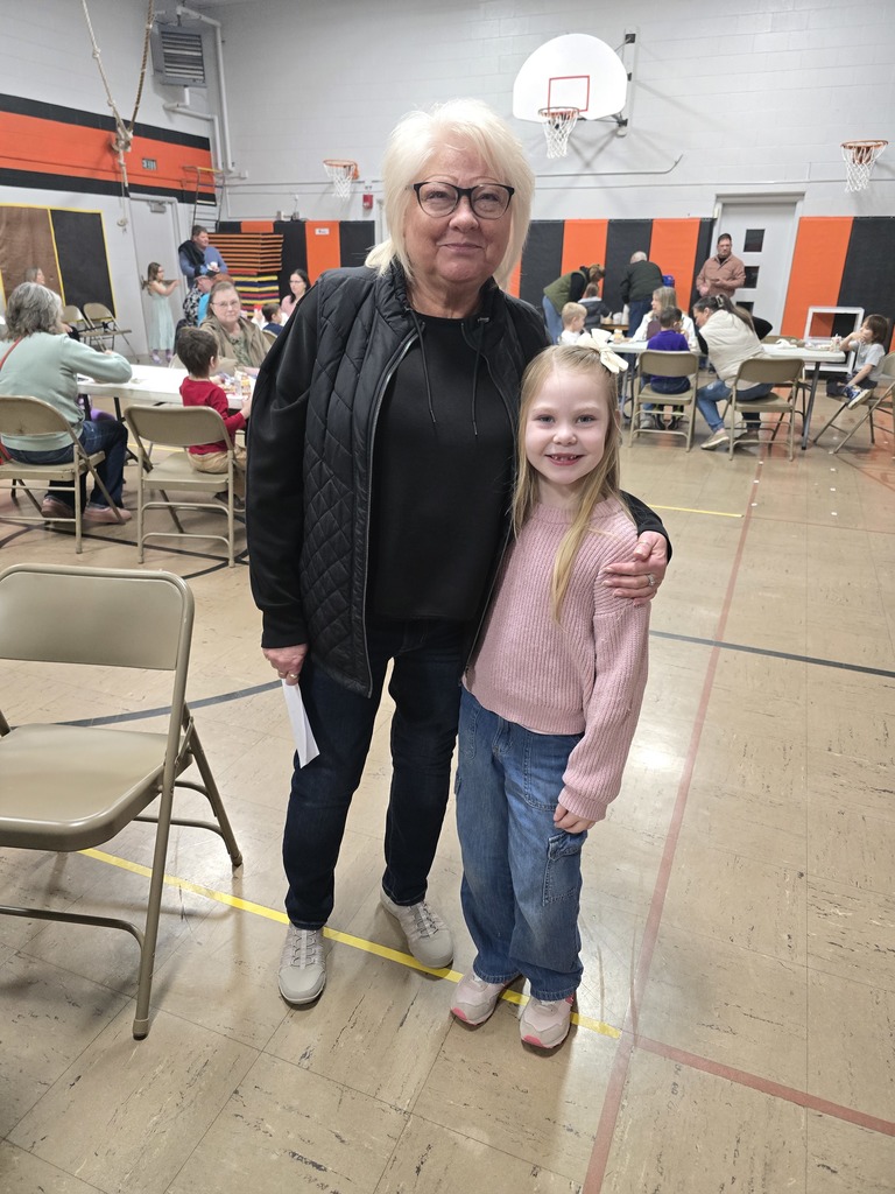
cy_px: 597
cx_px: 448
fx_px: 793
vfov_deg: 73.9
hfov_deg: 58.9
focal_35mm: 23
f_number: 1.7
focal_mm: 6.3
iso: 800
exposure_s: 1/120
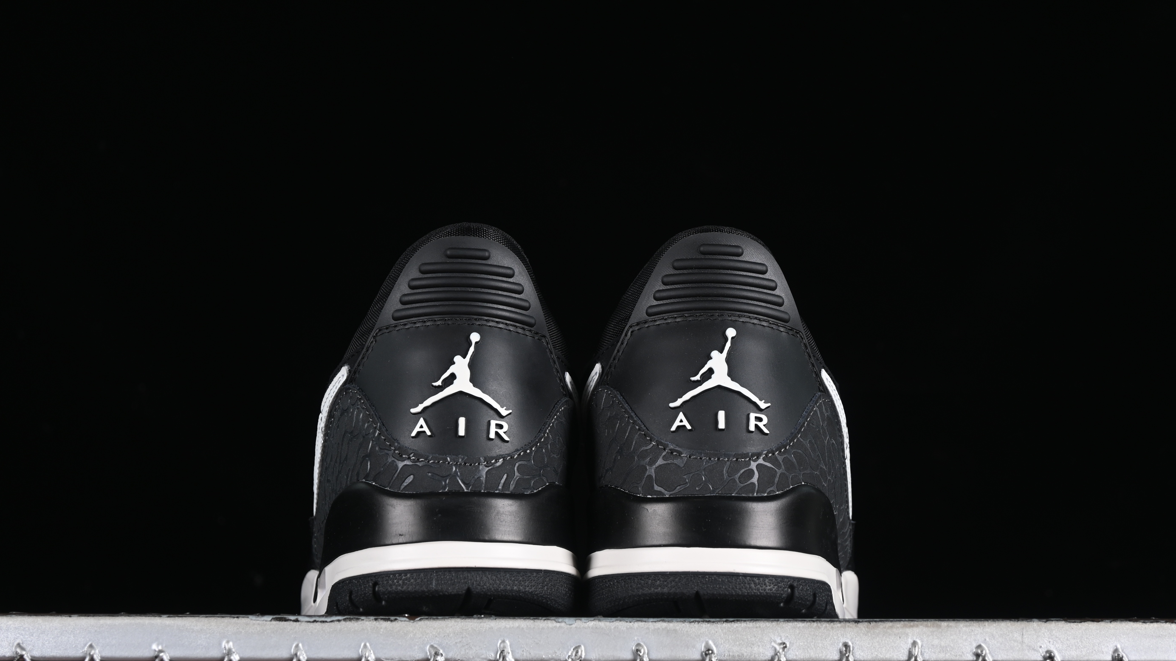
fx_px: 2463
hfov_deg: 26.9
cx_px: 587
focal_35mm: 79
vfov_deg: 15.3
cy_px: 377
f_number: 6.3
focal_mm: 50
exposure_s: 1/60
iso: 160
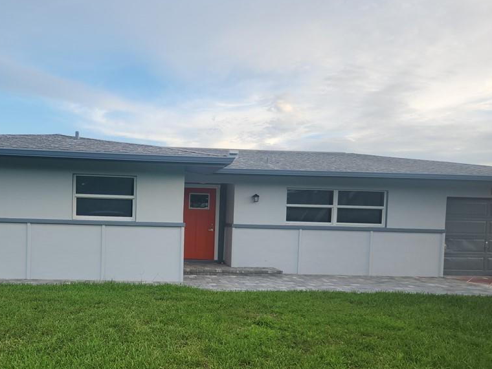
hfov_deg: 57.2
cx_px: 166
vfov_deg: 45.1
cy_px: 231
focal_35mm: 31
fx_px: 441
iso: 20
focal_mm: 5.4
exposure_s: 1/306
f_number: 1.8
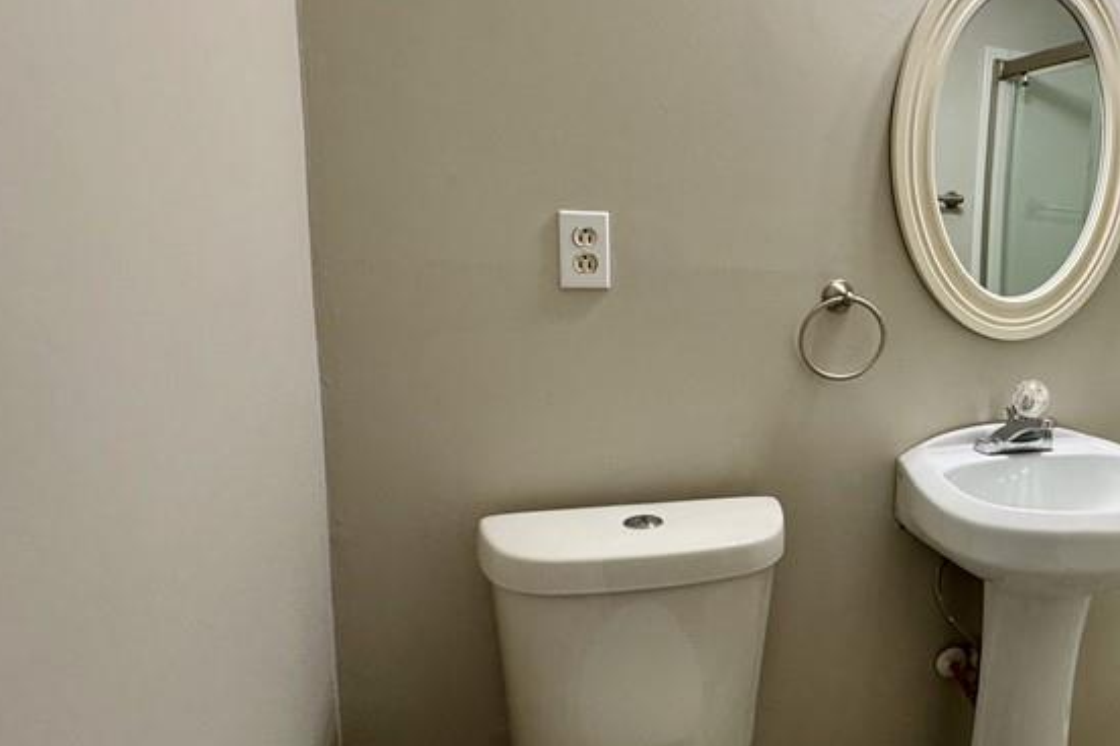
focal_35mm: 27
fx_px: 840
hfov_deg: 61.8
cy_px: 373
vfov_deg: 47.9
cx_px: 895
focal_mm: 2.22
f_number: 2.2
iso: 250
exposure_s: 1/120
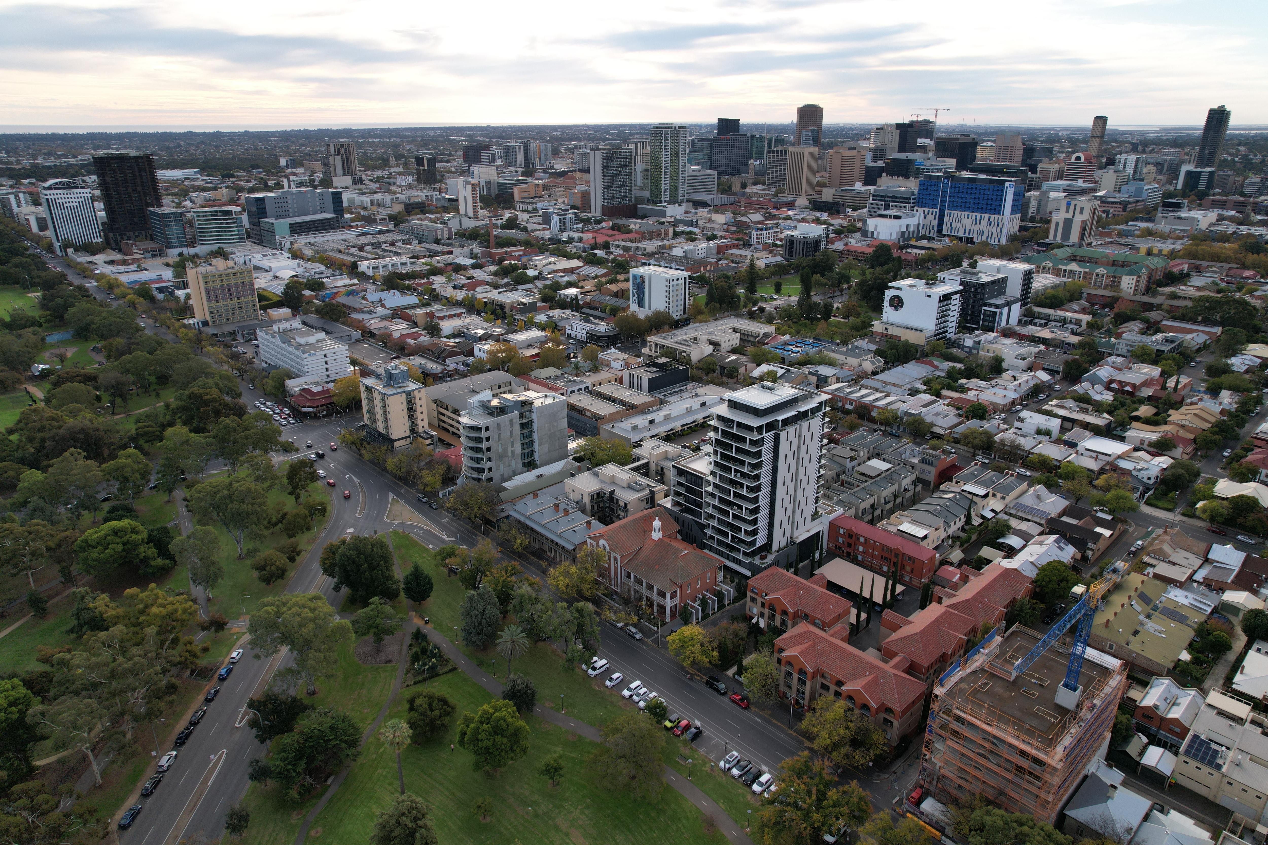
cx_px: 634
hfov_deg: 78.6
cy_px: 422
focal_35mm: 22
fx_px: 775
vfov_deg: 57.2
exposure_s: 1/40
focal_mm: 8.38
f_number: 2.8
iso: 100
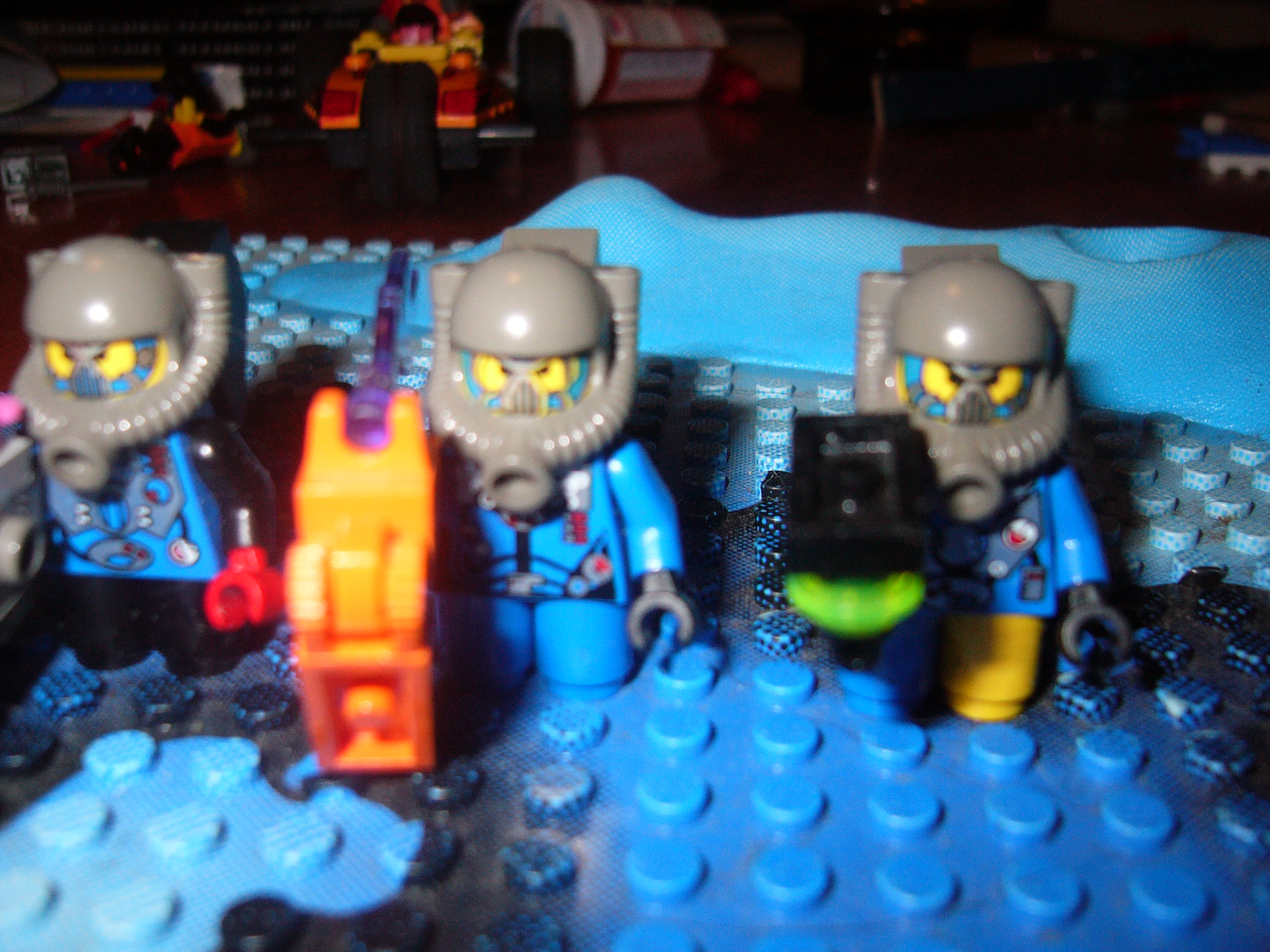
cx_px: 635
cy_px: 476
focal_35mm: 35
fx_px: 1284
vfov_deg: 40.7
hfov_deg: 52.6
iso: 100
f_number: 2.8
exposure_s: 1/60
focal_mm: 5.8
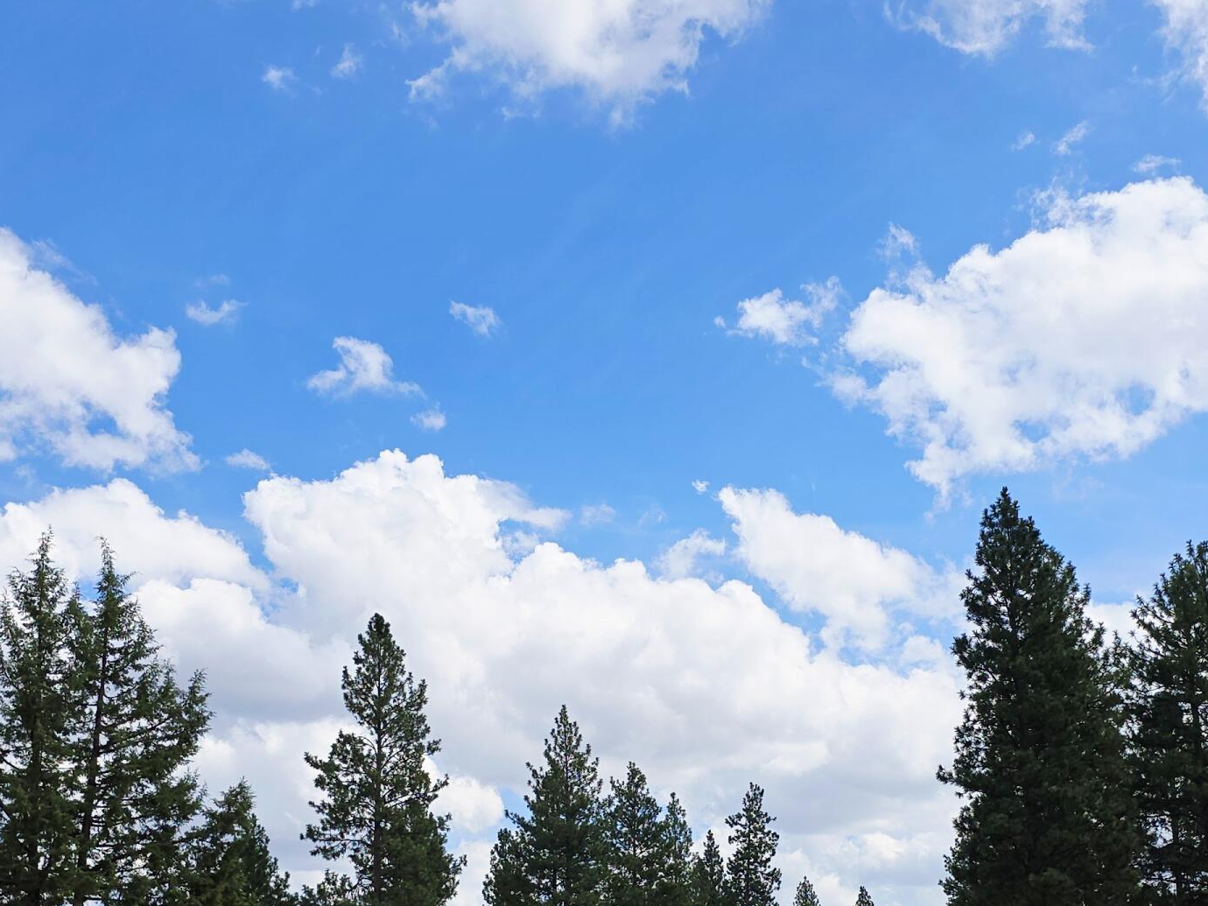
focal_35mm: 50
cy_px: 718
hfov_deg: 38.1
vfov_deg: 28.5
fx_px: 1745
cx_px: 695
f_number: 1.7
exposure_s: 1/1111
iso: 12
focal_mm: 6.3
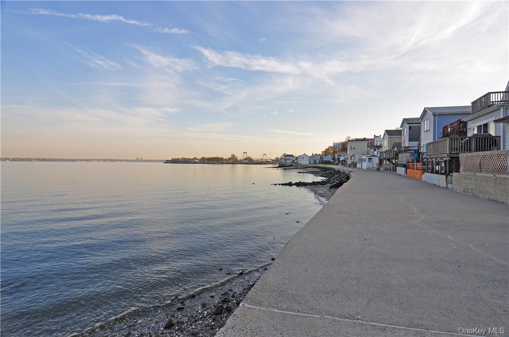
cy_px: 168
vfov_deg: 67.2
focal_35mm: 18
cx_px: 254
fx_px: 254
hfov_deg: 90.1
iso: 250
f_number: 10
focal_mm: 12
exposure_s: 1/250
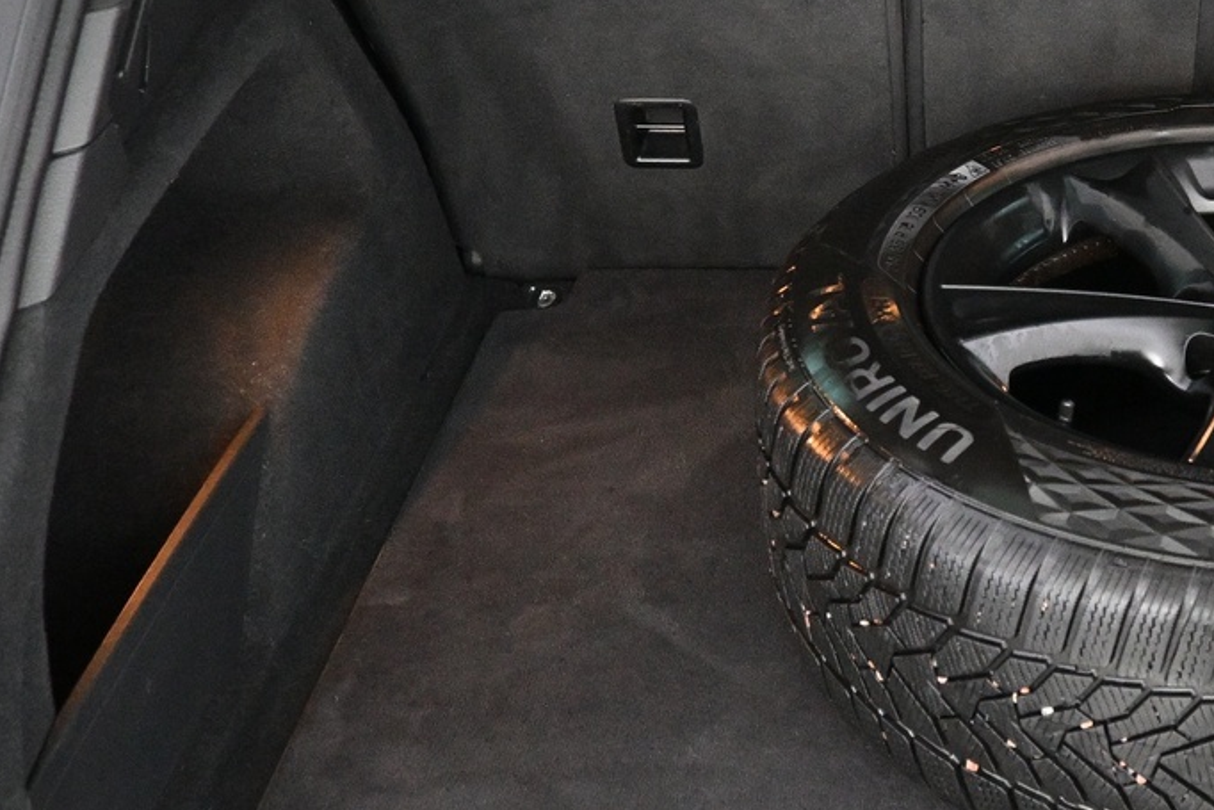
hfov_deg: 33.5
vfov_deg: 23.7
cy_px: 304
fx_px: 1922
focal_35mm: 57
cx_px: 1054
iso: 4000
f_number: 3.5
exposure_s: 1/50
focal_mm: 16
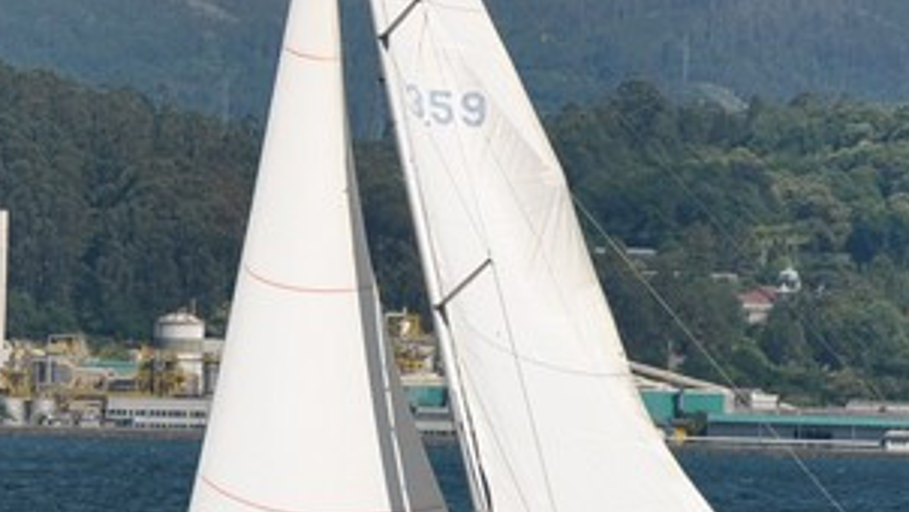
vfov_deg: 2.4
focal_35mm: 501
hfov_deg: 4.3
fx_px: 12078
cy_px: 126
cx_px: 250
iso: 100
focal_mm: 120
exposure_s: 1/640
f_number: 6.3
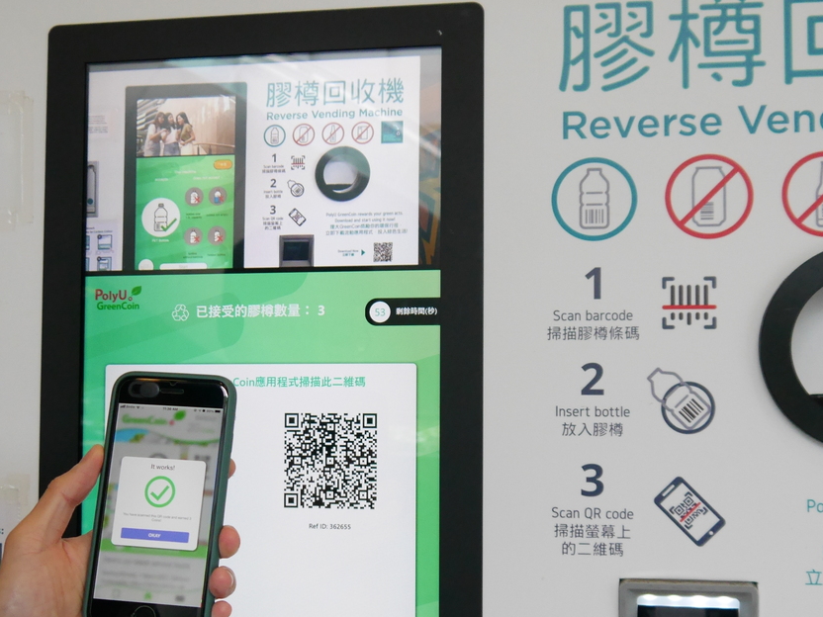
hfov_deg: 39.7
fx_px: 1141
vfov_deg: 30.2
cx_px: 415
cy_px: 353
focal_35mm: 48
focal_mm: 14
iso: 1000
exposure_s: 1/125
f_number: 3.5
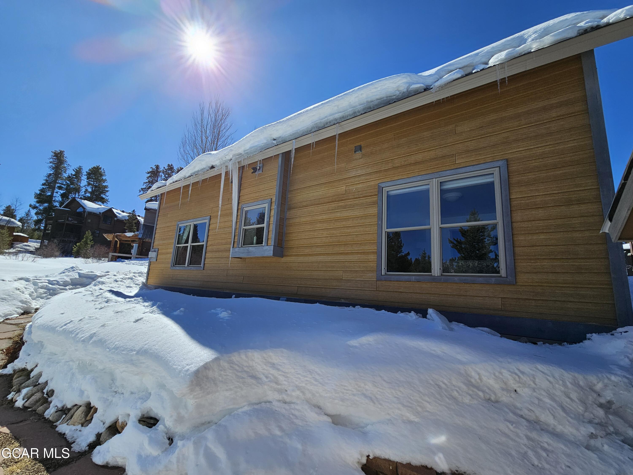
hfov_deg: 106.2
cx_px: 316
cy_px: 238
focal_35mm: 13
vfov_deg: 89.9
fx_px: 238
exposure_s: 1/3381
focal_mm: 2.2
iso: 50
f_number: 2.2
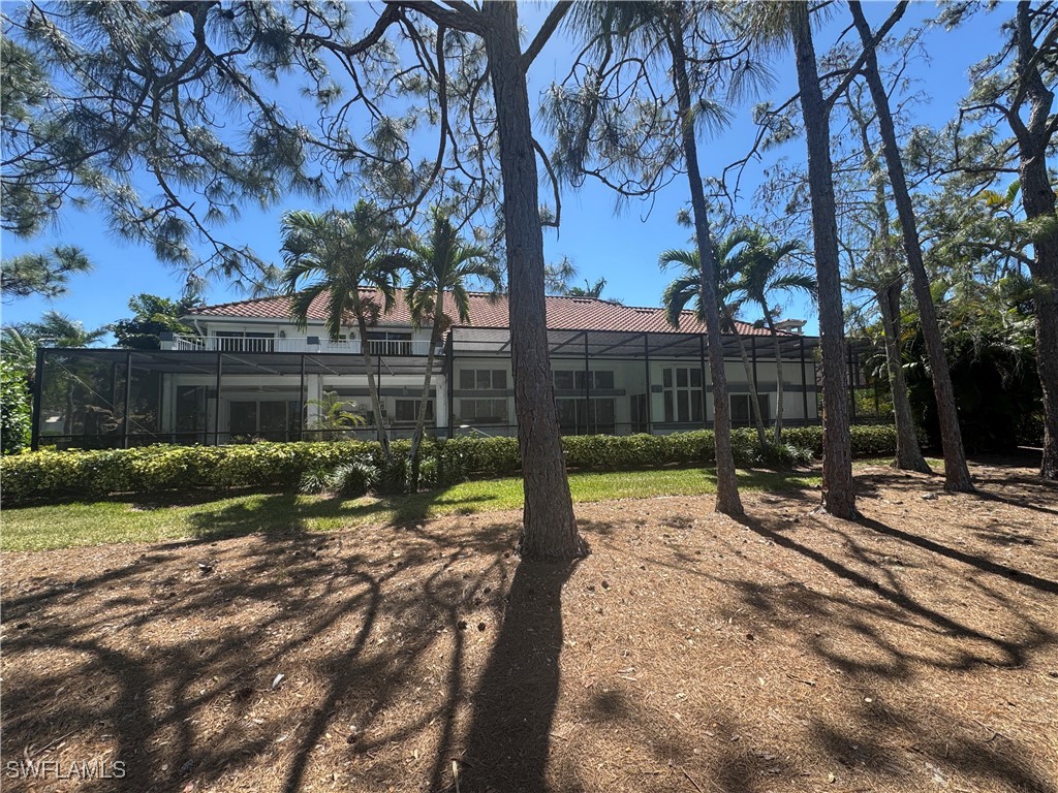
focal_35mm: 14
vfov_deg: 85.7
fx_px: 428
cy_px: 396
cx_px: 529
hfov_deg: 102.1
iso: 40
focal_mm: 2.22
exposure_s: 1/657
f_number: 2.2
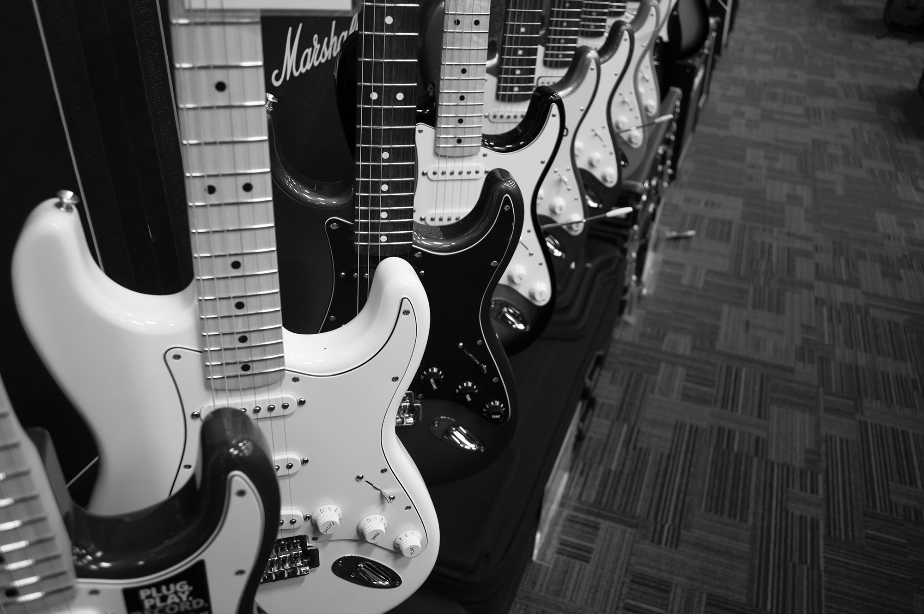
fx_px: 769
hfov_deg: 62.0
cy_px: 307
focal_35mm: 30
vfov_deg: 43.5
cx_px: 462
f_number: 4
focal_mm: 20
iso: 400
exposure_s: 1/30
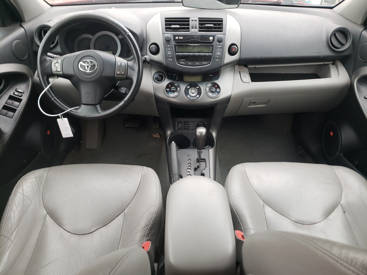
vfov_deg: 53.1
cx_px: 184
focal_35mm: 26
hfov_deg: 67.3
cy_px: 138
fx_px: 276
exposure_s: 1/60.2
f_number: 1.5
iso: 117
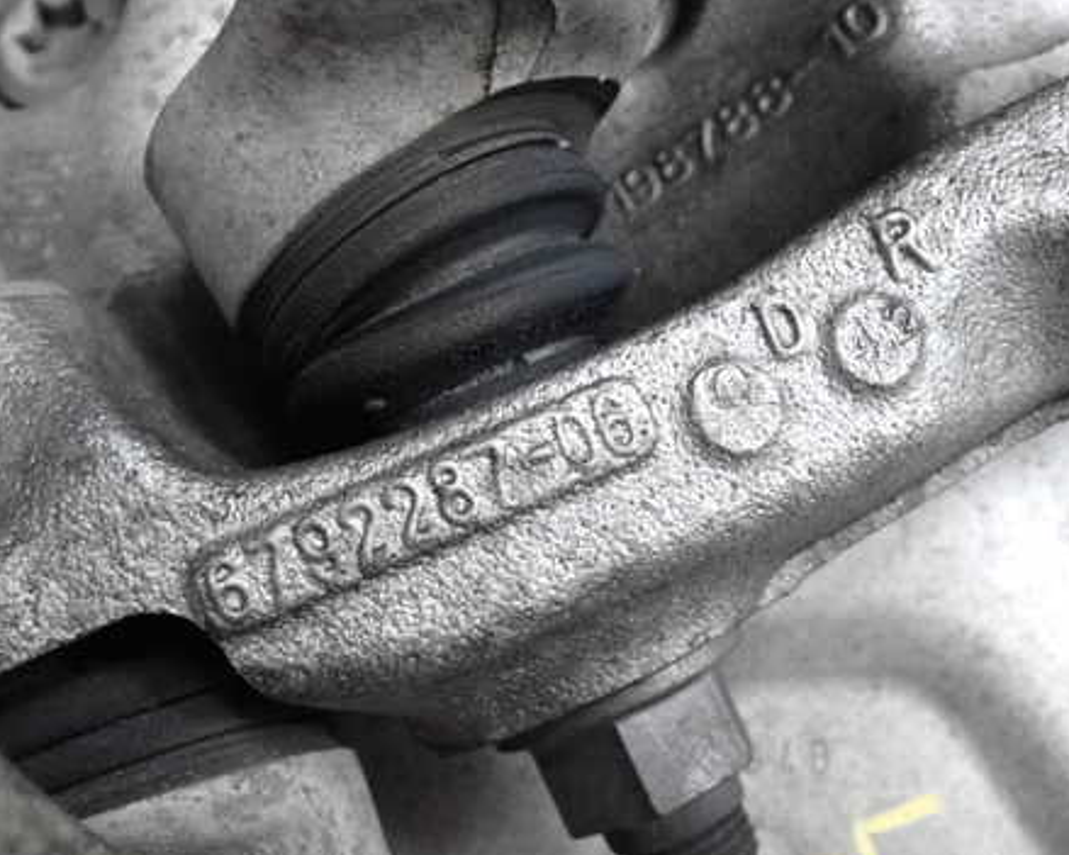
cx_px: 526
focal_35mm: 40
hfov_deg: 45.8
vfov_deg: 37.3
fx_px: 1265
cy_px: 426
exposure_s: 1/125
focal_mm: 5.4
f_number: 2.3
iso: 2000
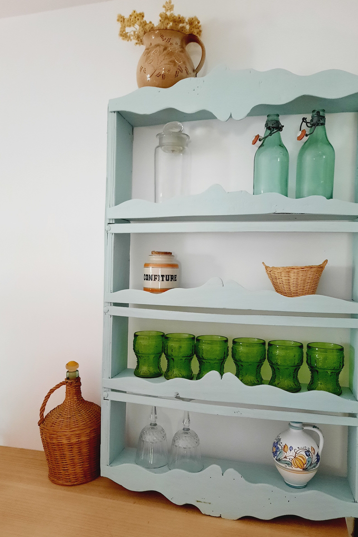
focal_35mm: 27
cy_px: 269
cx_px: 187
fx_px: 403
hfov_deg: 47.9
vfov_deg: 67.4
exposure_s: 1/33
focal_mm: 4.6
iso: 800
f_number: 2
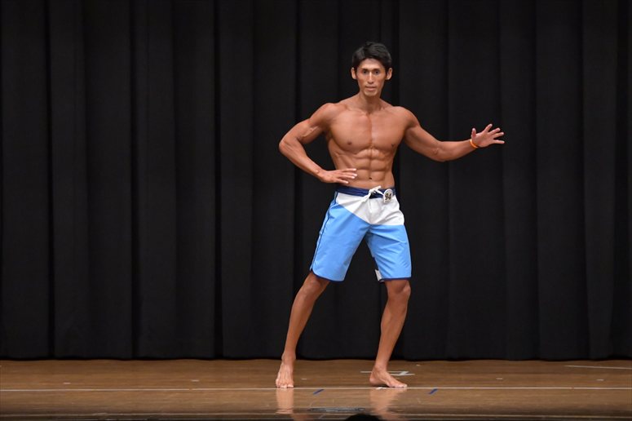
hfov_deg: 9.5
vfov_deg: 6.3
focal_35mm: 217
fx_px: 3808
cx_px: 316
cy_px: 210
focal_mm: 145
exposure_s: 1/400
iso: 6400
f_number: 5.6
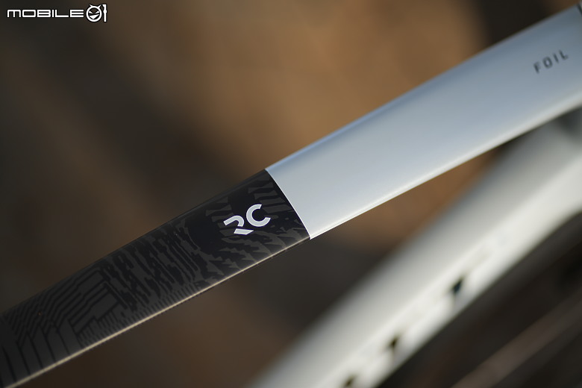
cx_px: 291
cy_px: 194
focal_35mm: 85
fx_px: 1374
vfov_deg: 16.1
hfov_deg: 23.9
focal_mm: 85
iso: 100
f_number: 1.8
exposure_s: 1/1250
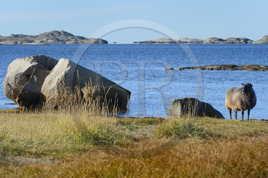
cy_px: 89
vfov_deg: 6.9
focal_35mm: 200
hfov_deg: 10.3
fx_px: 1488
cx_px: 134
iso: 200
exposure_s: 1/320
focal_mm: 200
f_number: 10
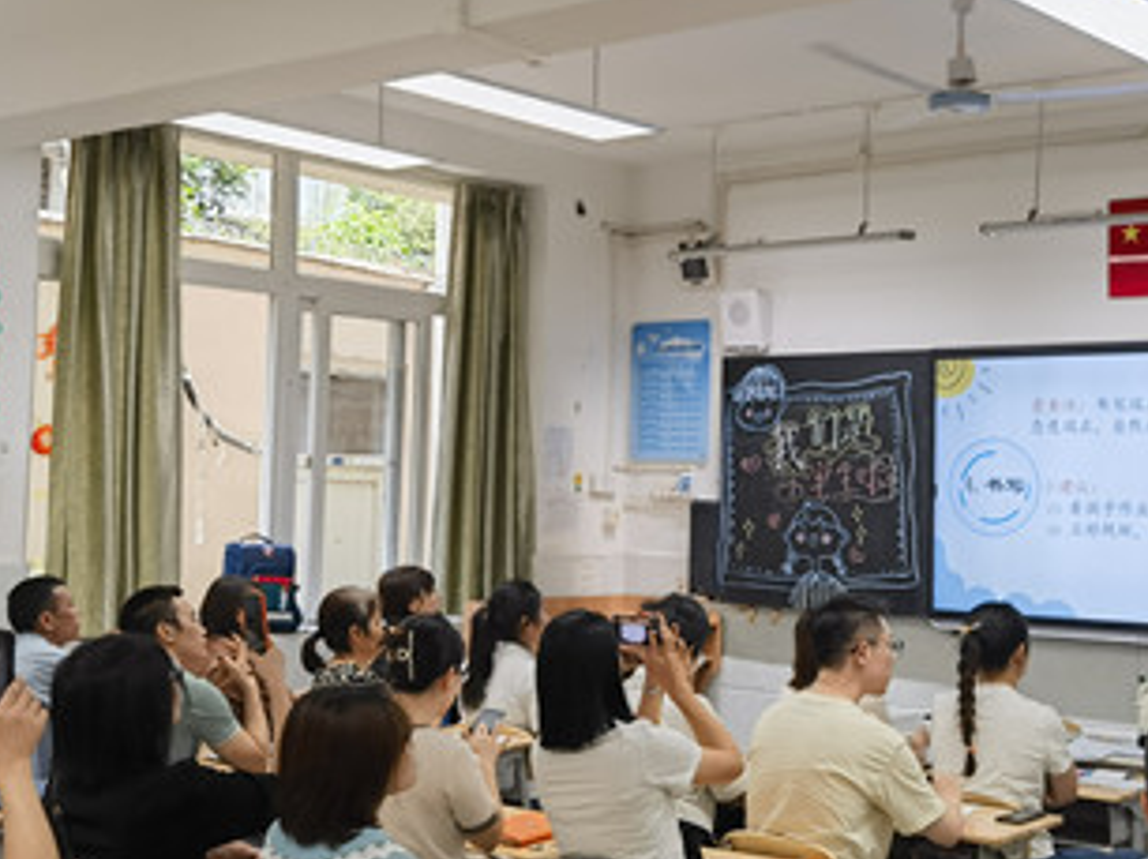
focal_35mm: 53
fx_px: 1756
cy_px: 368
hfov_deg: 36.1
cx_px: 657
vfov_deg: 27.5
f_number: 1.9
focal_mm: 6.67
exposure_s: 1/102
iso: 50
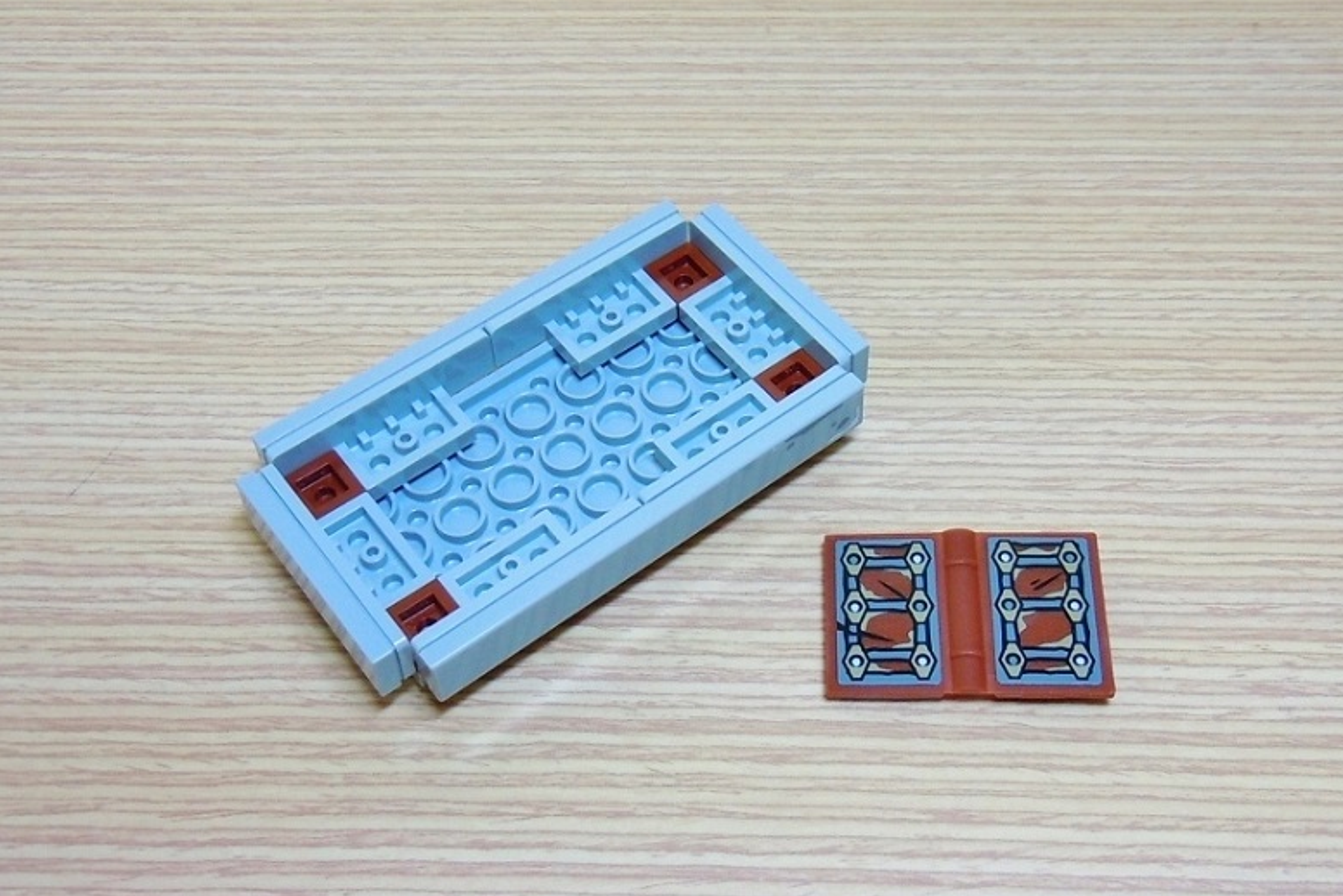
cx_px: 685
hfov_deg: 58.7
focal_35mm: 32
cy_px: 487
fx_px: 1194
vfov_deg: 41.1
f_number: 3.5
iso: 100
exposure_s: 1/15
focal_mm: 5.4
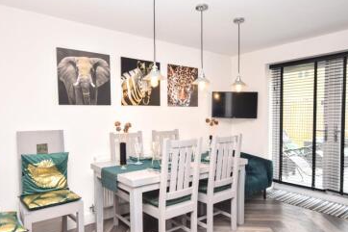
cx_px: 173
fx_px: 248
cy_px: 128
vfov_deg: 50.0
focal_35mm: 26
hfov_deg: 70.1
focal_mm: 13
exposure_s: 1/60
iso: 200
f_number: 4.5
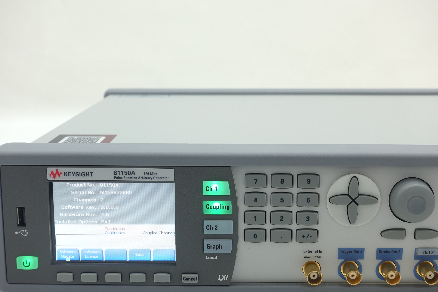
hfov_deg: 36.9
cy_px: 146
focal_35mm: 54
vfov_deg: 25.1
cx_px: 219
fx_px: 657
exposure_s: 1/8
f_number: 5
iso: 80
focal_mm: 19.67
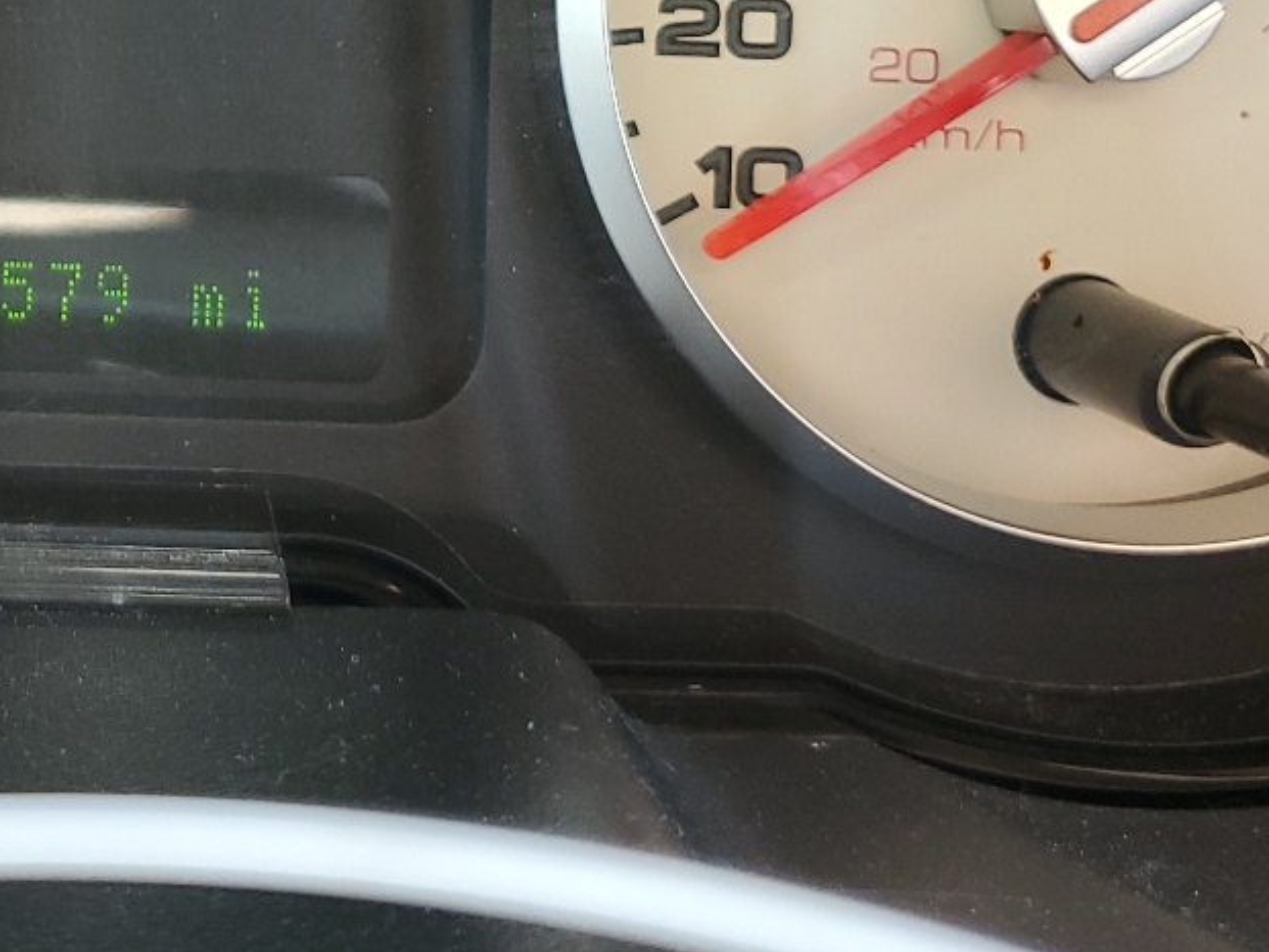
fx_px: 2457
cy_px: -25
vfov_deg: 21.1
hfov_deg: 27.2
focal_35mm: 67
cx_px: -22
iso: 70
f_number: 1.5
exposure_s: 1/60.2
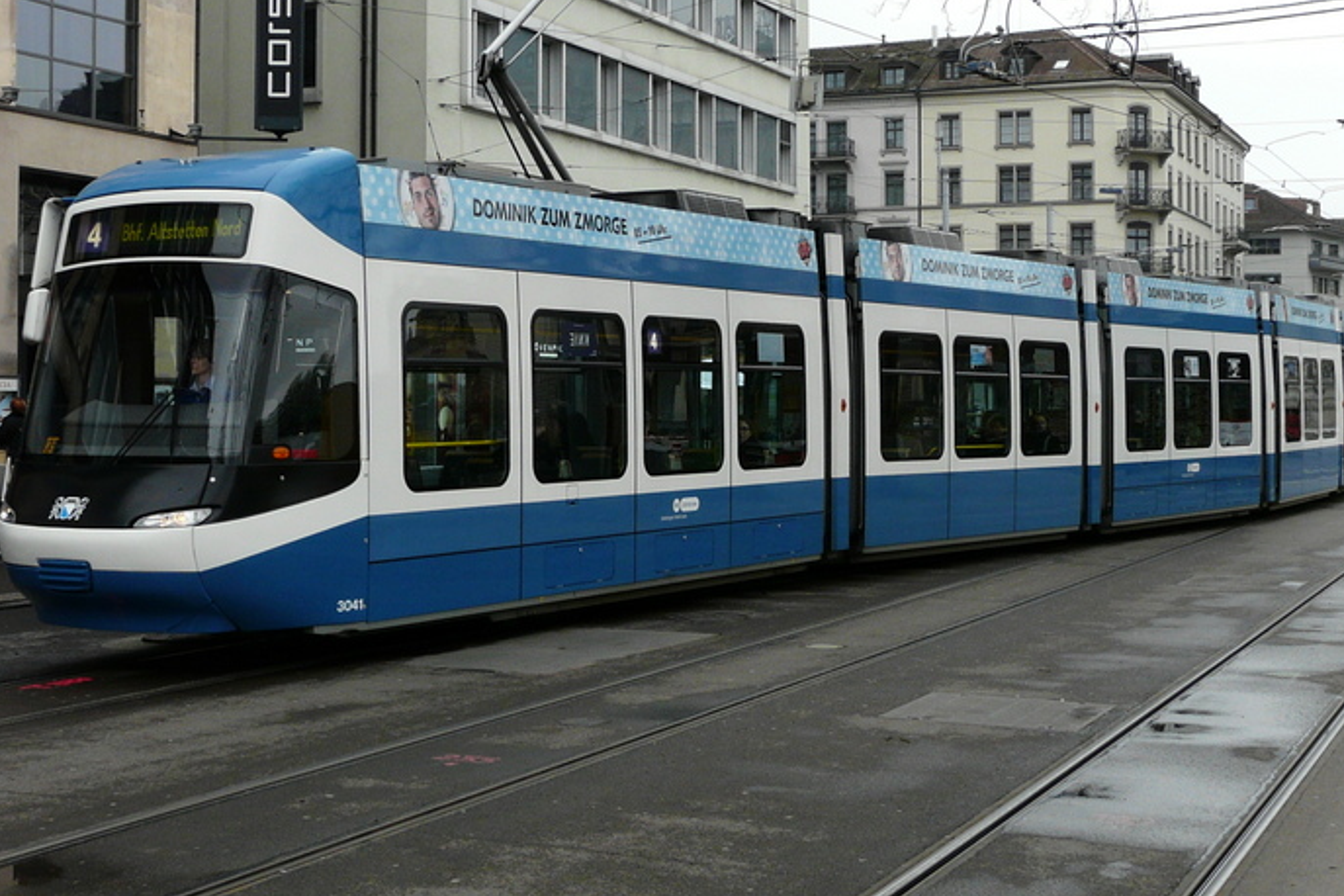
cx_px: 657
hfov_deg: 35.6
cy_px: 346
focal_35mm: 56
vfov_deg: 24.1
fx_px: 2091
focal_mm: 6
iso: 100
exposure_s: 1/200
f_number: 4
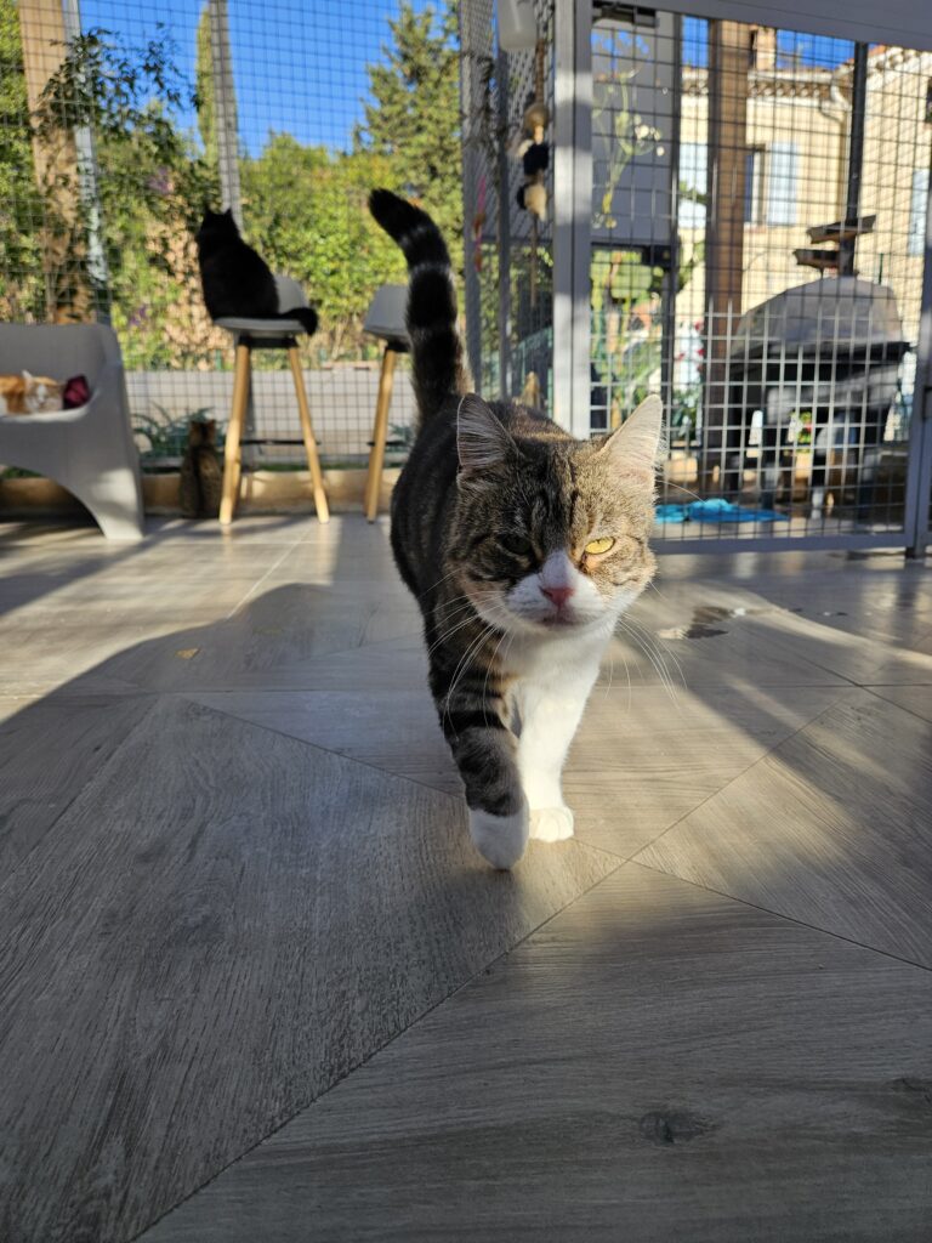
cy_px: 622
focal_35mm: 23
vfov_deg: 73.9
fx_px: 826
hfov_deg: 58.9
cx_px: 466
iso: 40
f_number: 1.8
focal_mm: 5.4
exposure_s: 1/1384
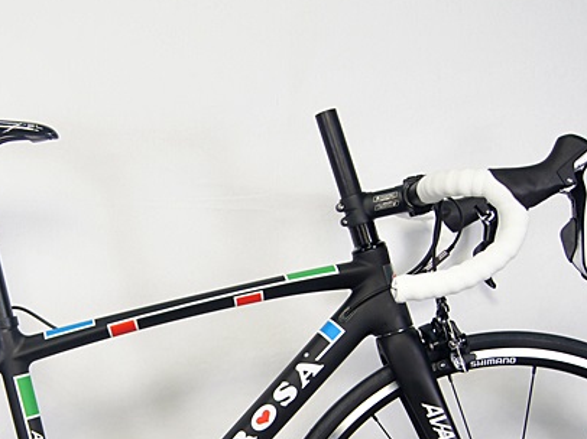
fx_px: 1085
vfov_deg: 22.3
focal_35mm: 64
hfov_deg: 29.8
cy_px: 412
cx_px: 145
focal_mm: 20
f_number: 3.5
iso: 200
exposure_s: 1/60
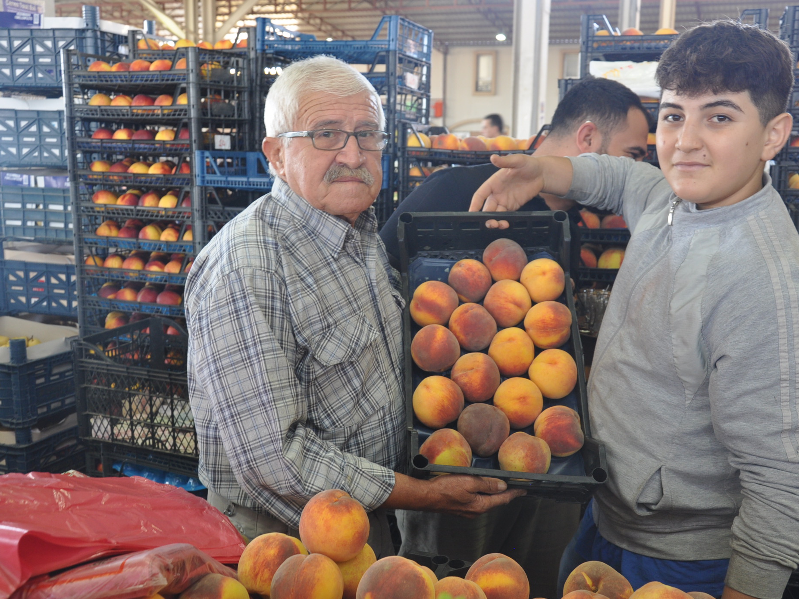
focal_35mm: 40
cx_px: 432
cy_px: 300
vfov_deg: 36.0
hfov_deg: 46.7
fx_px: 923
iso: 400
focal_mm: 24
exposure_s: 1/25
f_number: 5
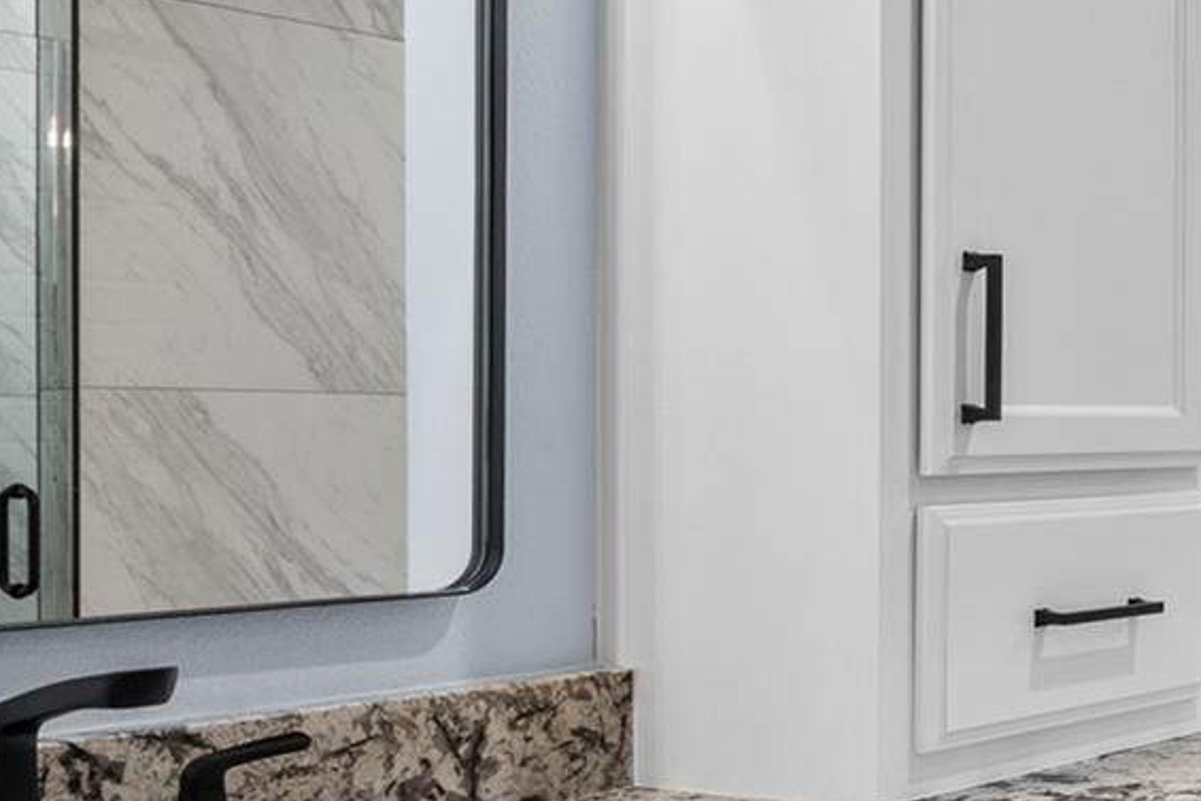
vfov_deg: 23.4
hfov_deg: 26.8
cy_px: 422
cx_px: 1707
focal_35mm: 58
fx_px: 1935
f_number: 9
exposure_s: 1/3
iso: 640
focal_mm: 16
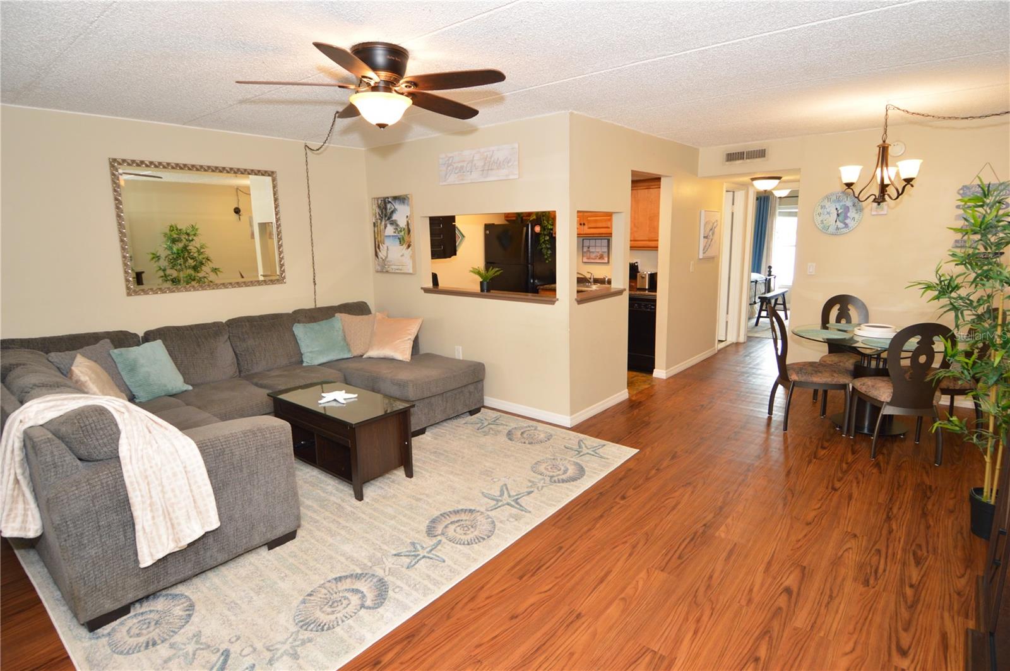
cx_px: 505
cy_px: 336
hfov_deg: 90.1
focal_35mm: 18
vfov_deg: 67.3
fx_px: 504
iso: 400
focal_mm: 12
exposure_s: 1/60
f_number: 4
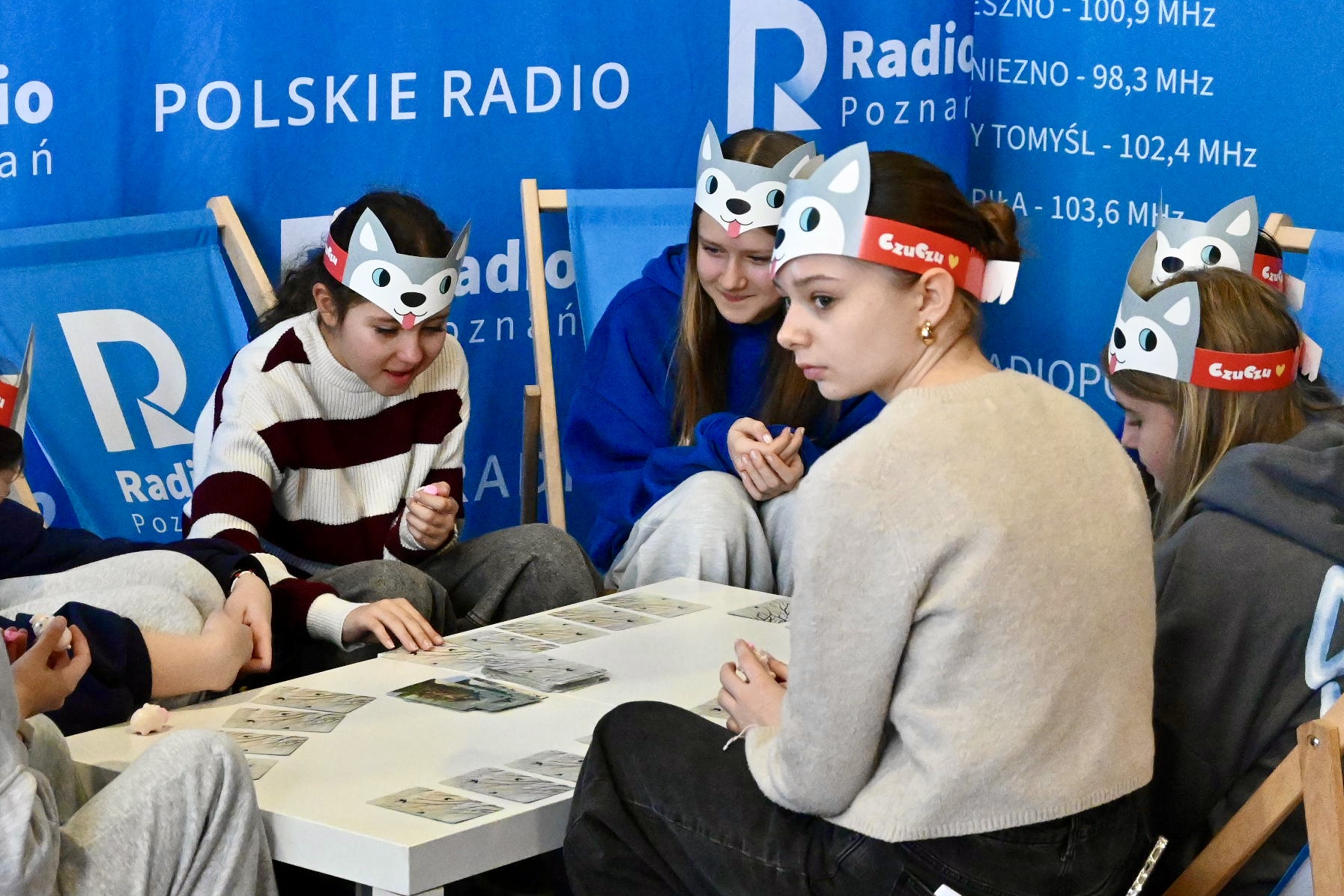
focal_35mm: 105
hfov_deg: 19.4
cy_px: 423
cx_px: 455
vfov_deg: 13.1
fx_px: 3911
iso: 9000
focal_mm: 45
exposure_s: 1/500
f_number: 6
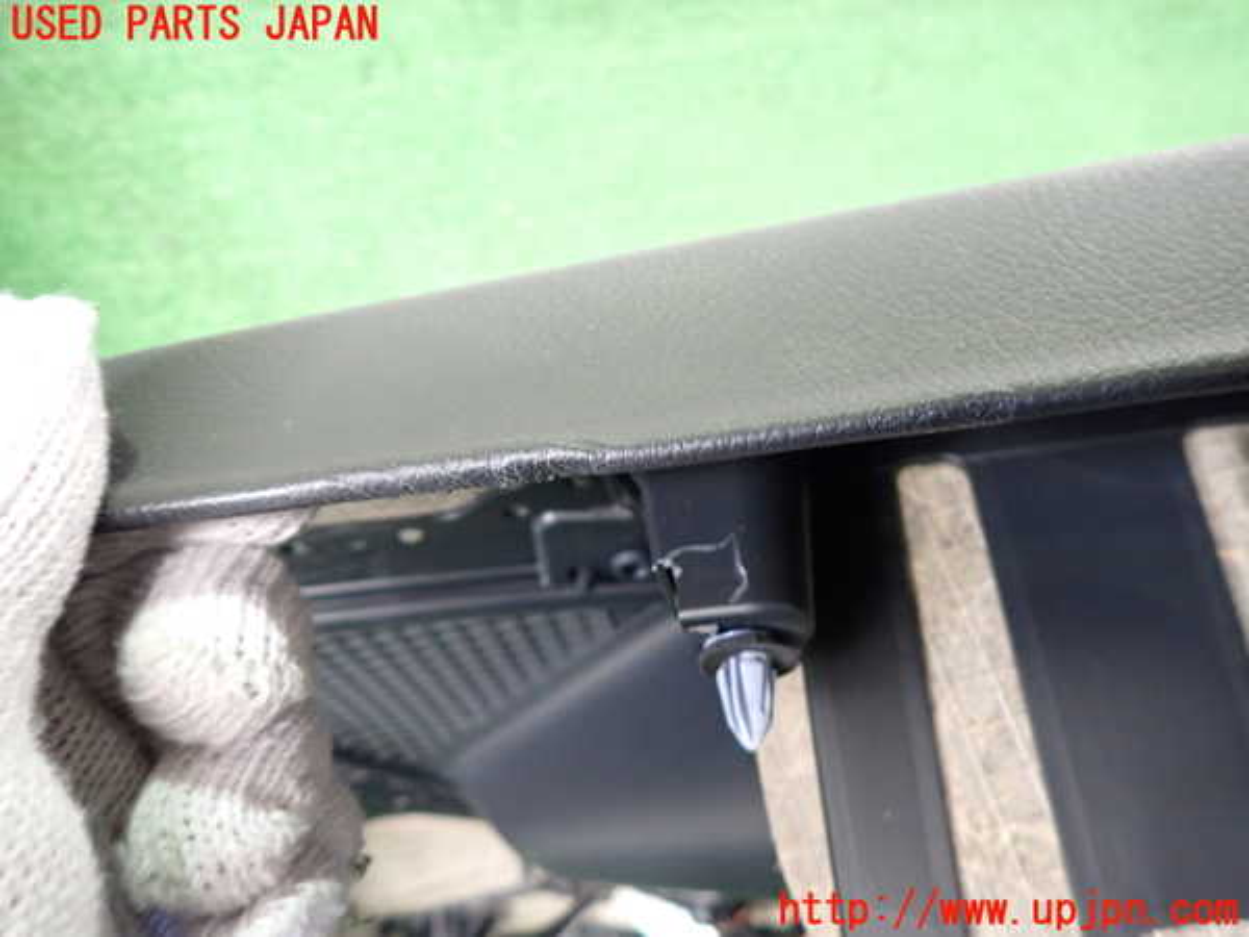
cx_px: 624
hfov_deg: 69.4
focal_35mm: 25
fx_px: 902
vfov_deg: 54.9
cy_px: 468
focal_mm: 4.5
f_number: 2
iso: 640
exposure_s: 1/40
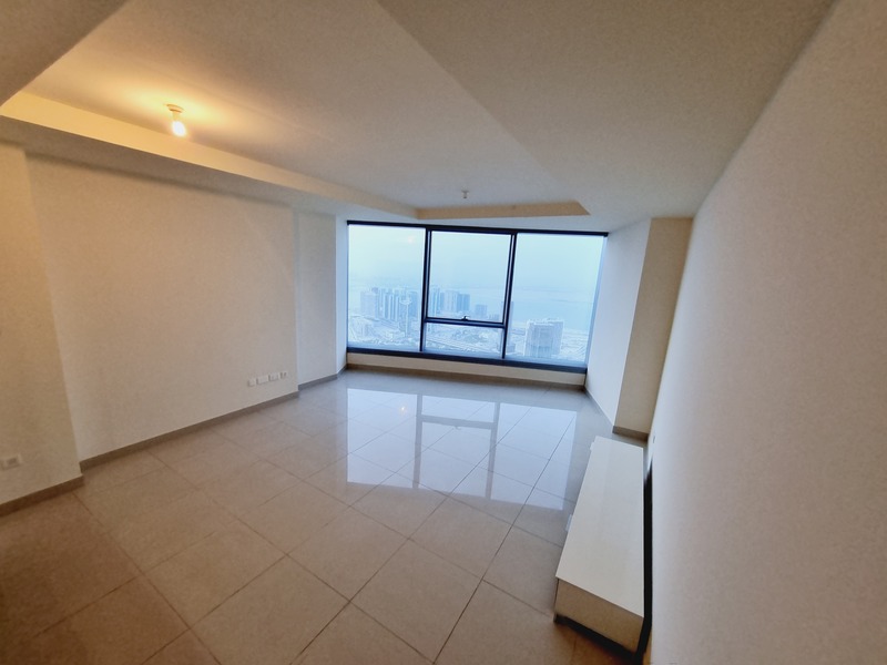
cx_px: 444
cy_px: 332
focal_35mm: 13
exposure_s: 1/50
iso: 100
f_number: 2.2
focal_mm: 1.74
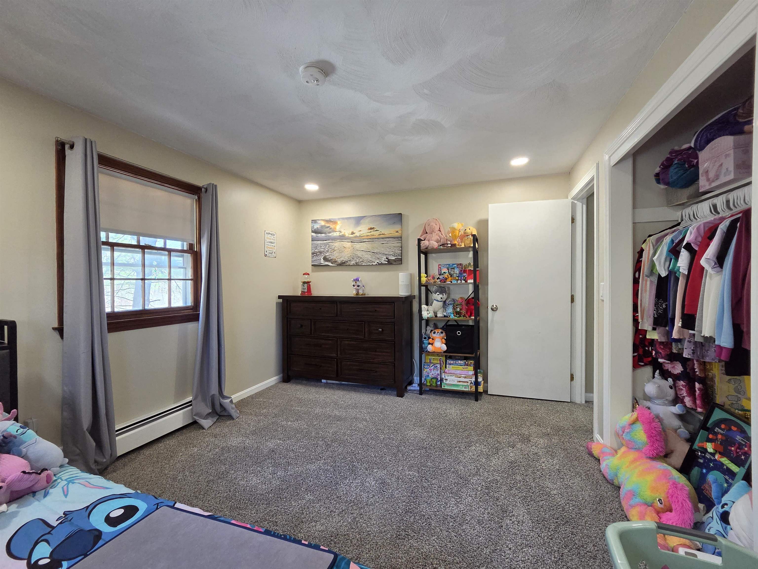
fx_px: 285
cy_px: 284
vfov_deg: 89.9
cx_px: 379
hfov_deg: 106.2
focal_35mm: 13
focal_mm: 2.2
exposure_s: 1/120
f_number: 2.2
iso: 320
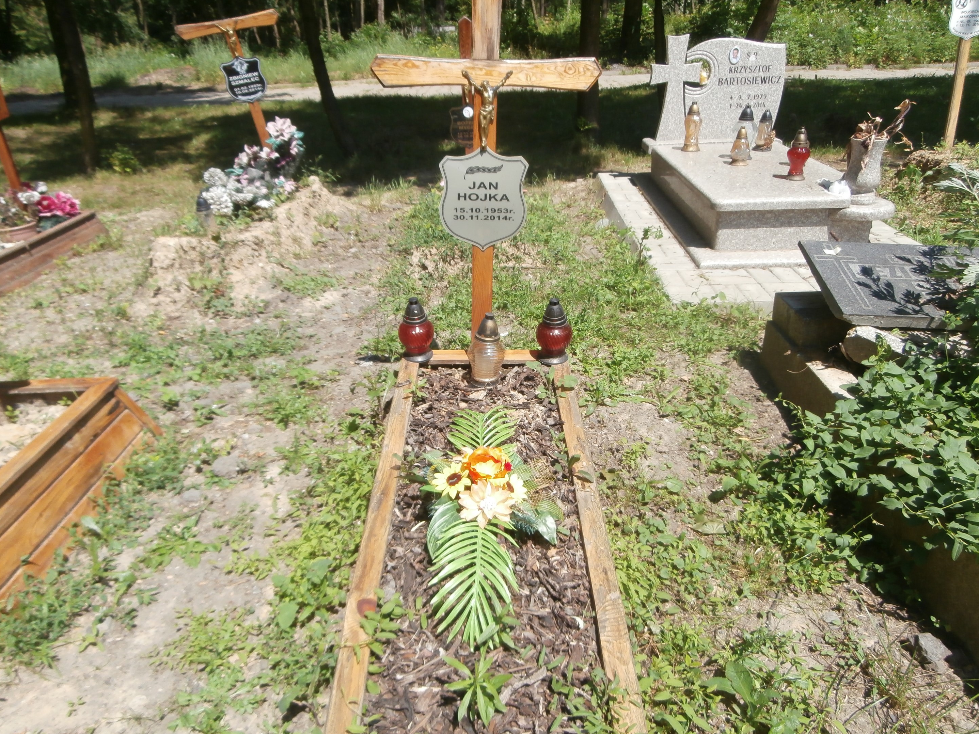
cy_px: 361
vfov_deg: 54.9
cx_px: 471
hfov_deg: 69.4
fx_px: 707
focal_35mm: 25
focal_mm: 4.2
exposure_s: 1/800
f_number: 3
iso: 100
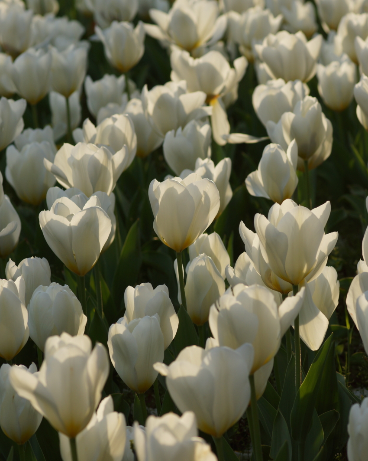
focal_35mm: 212
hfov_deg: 7.3
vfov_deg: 9.1
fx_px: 2887
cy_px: 230
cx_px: 239
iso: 100
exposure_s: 1/320
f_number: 5.6
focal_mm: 100
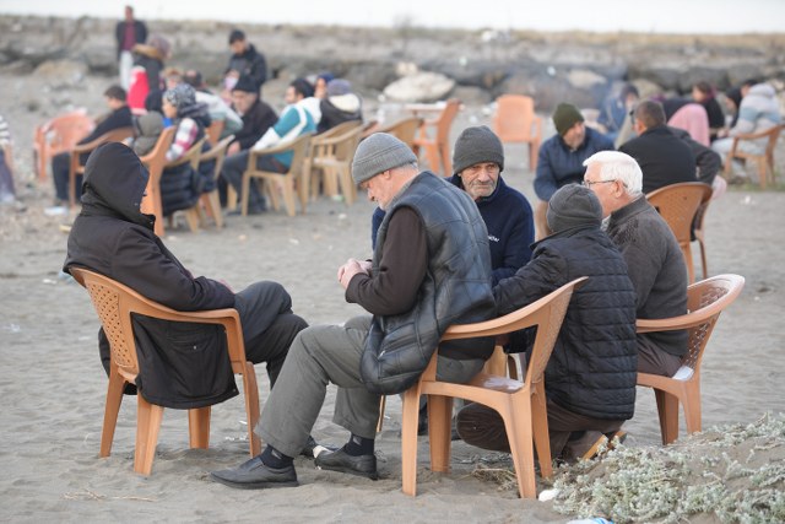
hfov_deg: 16.4
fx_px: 2726
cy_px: 262
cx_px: 392
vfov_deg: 11.0
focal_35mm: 125
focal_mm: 125
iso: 160
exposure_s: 1/160
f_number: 4
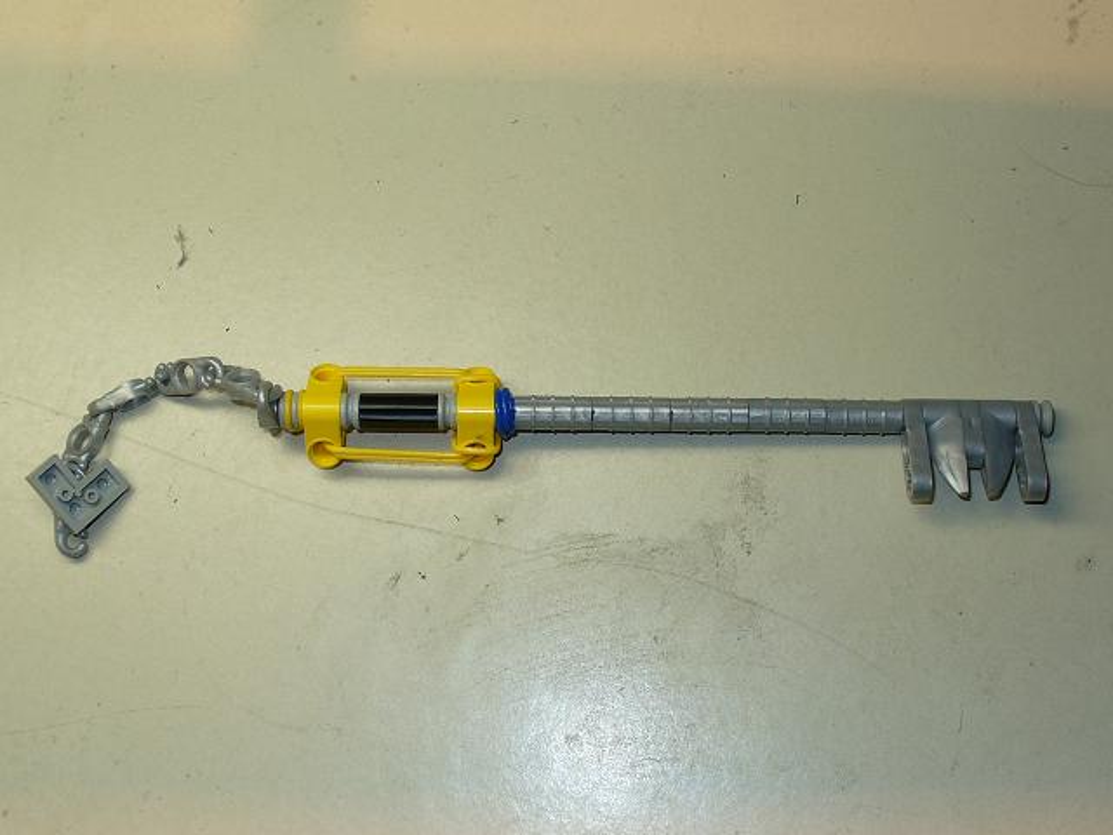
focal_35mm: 52
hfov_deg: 36.8
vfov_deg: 28.0
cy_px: 418
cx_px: 556
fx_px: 1672
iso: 80
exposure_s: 1/80
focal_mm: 7
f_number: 2.9
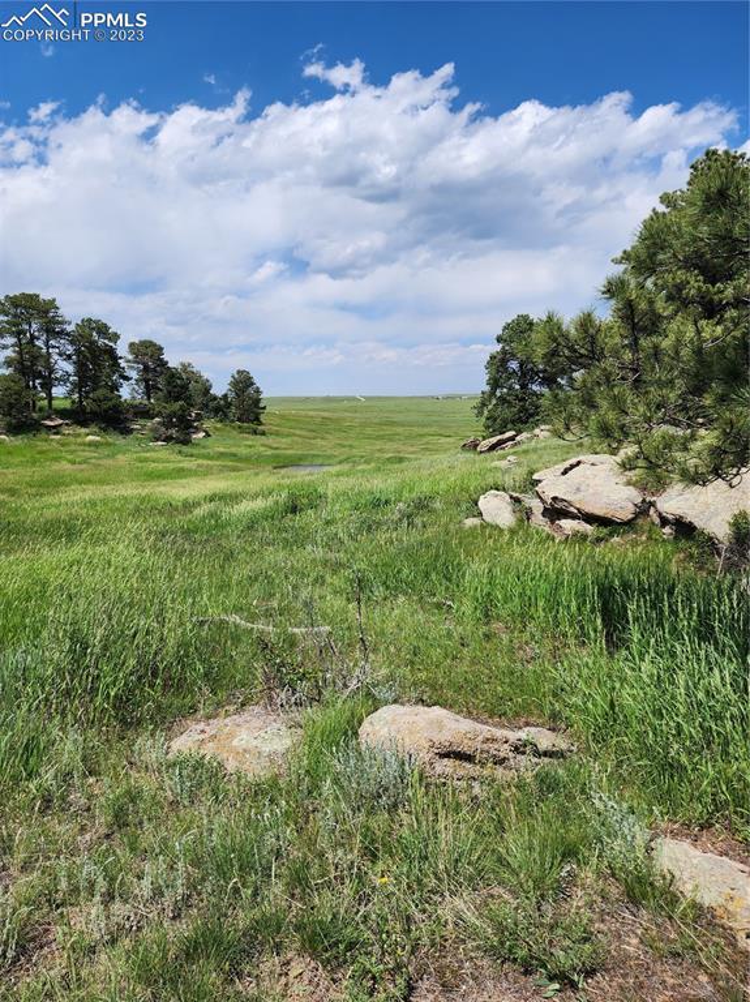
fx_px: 665
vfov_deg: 74.0
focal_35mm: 23
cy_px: 501
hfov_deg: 58.8
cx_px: 375
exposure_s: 1/1814
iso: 12
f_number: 1.8
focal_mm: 6.4
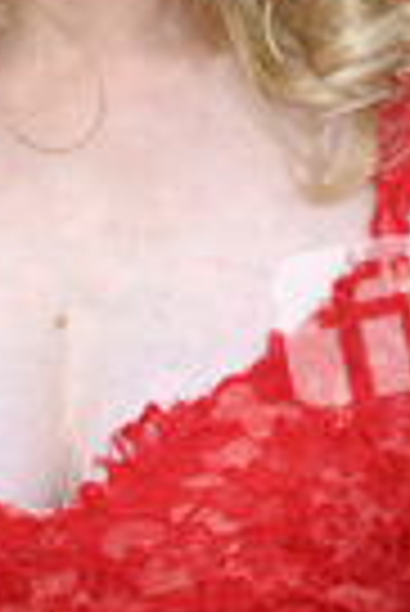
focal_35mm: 736
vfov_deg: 2.8
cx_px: 97
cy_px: 76
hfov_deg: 1.9
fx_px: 12540
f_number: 8
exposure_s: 1/250
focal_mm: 250
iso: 800
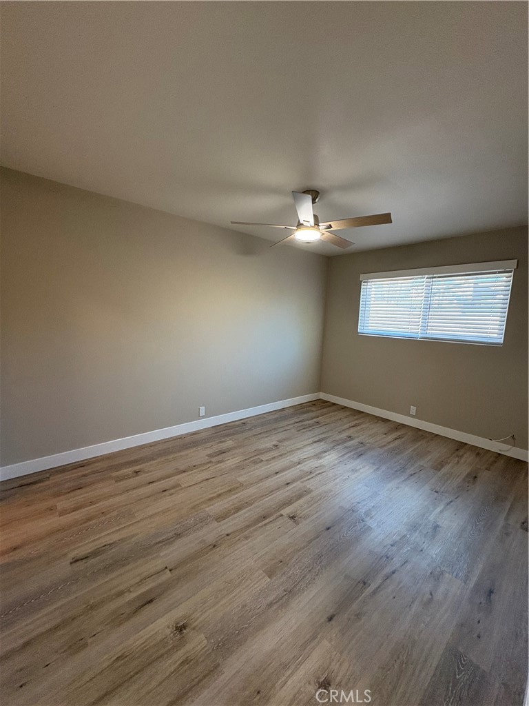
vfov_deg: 102.1
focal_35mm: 14
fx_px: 285
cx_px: 264
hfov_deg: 85.7
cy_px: 353
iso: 320
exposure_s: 1/120
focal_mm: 2.22
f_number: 2.2
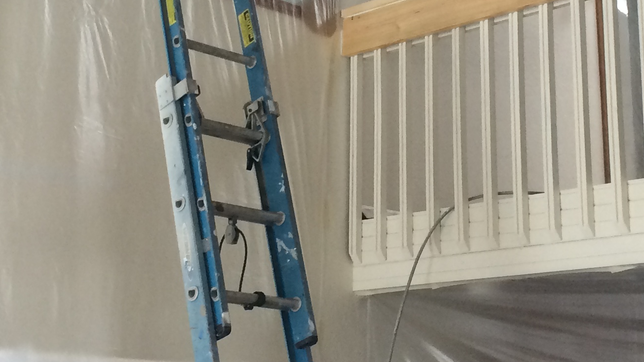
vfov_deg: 15.1
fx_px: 1349
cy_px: 34
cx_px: 302
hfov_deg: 26.8
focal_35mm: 79
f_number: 2.2
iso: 40
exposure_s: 1/30
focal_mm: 4.15
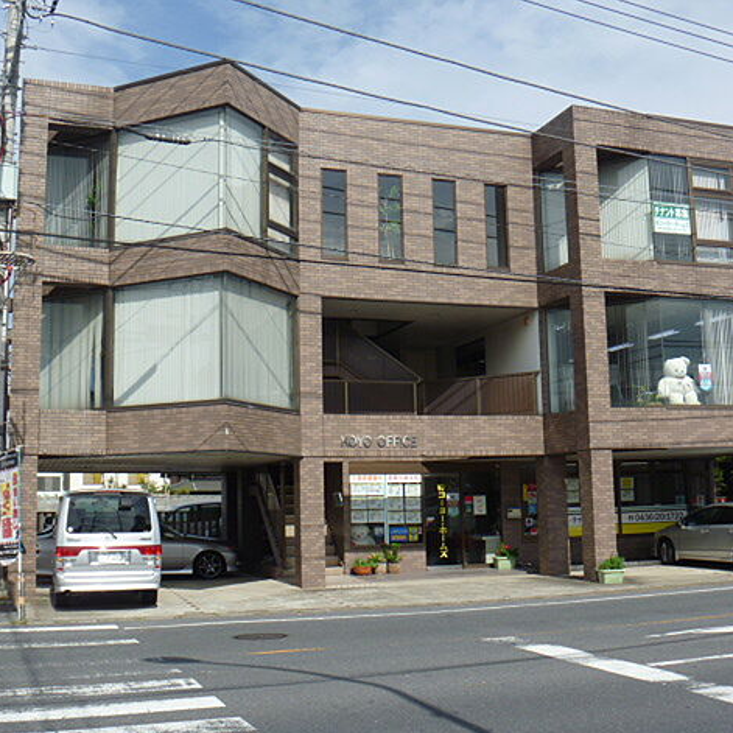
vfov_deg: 40.0
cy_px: 372
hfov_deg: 40.0
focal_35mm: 42
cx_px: 388
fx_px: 1006
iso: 80
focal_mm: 6.3
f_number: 5.6
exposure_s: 1/320
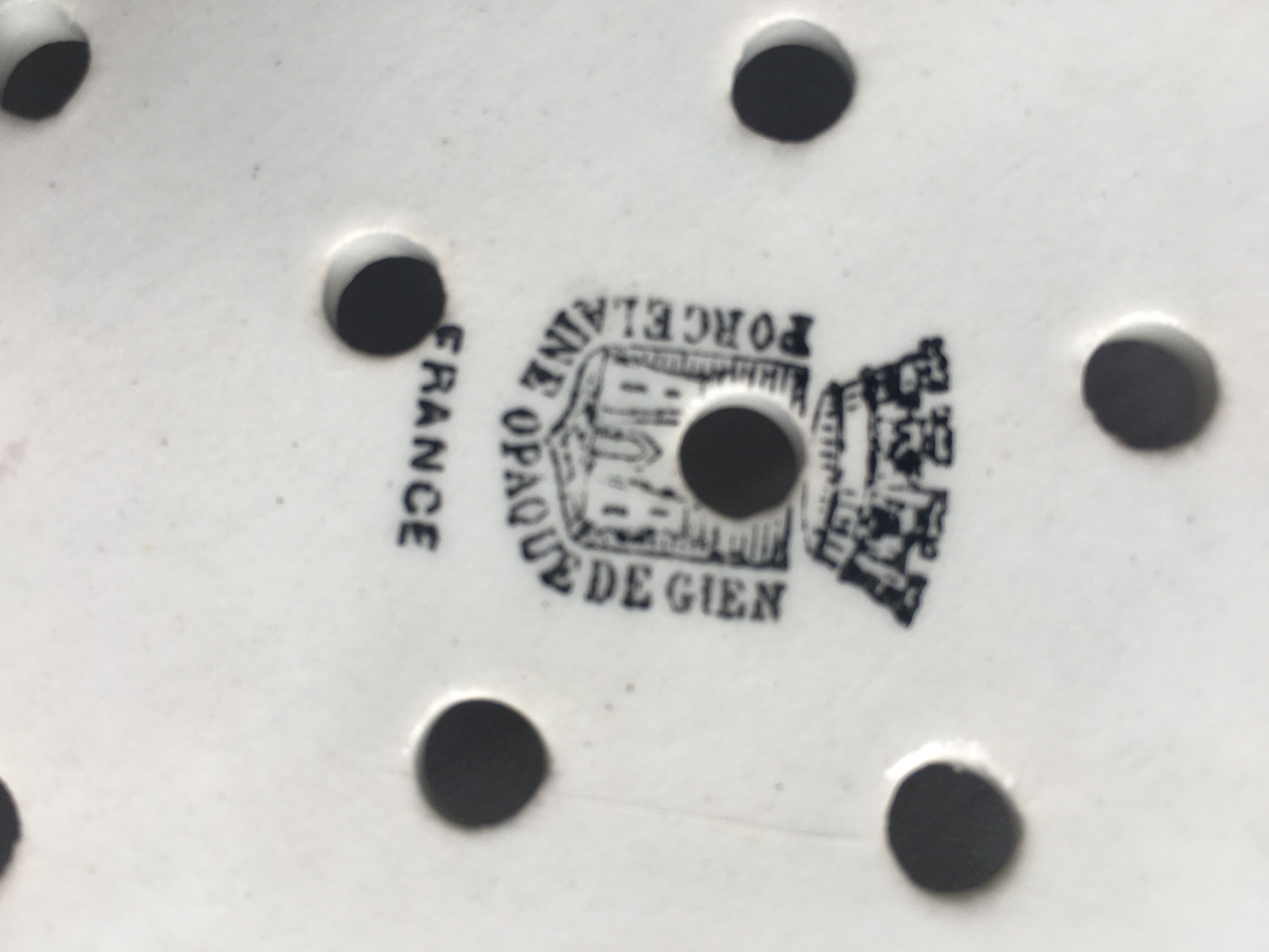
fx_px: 1063
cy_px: 476
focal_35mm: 29
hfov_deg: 61.7
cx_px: 634
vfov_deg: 48.2
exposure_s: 1/131
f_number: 2.2
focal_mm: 4.15
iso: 25
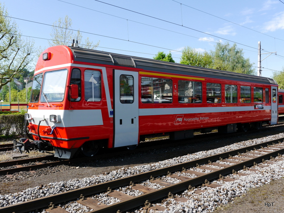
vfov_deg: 44.2
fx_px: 263
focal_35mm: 32
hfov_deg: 56.8
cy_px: 106
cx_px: 142
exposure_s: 1/320
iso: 160
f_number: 6.3
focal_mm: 16
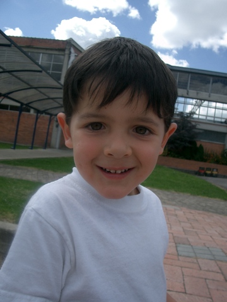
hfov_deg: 40.7
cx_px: 114
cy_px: 151
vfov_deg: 52.6
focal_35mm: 35
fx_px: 306
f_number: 4.3
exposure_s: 1/400
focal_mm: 5.8
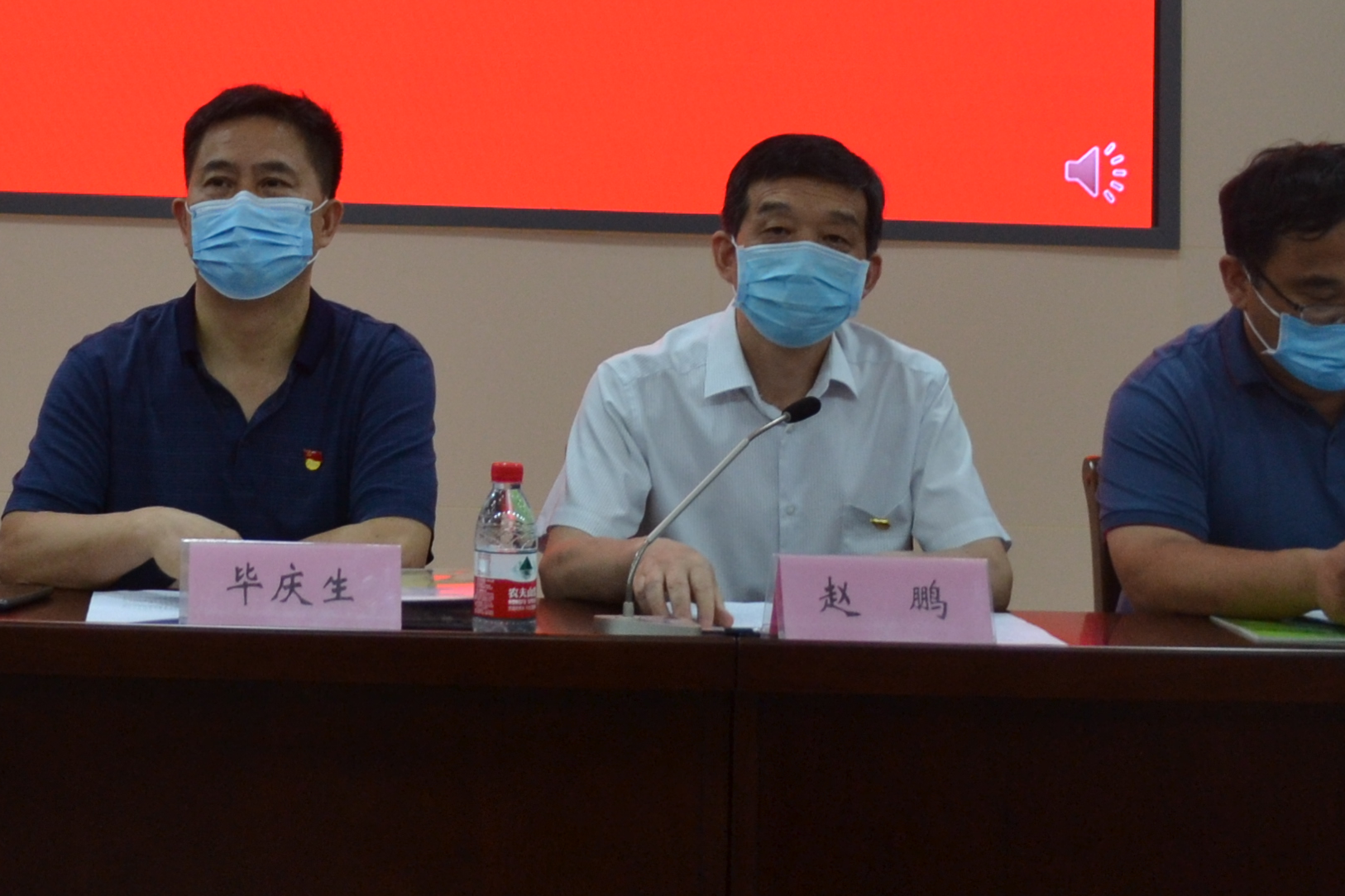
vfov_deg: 15.7
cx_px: 280
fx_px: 3175
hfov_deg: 23.6
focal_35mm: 85
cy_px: -68
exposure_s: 1/60
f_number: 3.8
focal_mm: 20
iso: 560
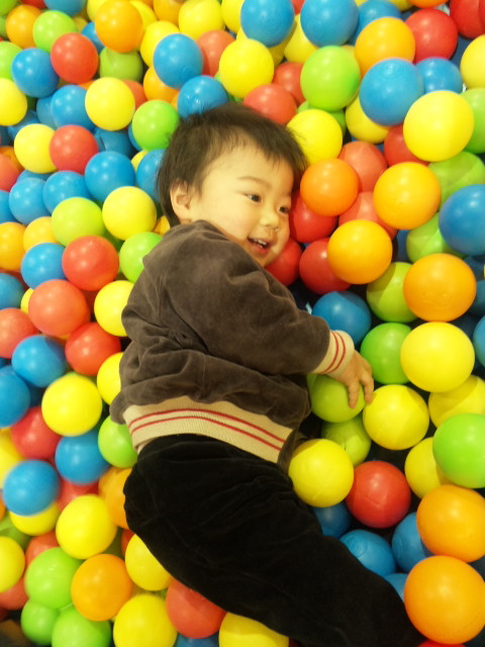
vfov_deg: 61.7
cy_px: 324
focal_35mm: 29
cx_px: 242
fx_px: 542
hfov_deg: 48.2
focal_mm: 4.82
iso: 111
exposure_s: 1/11.1
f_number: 2.8
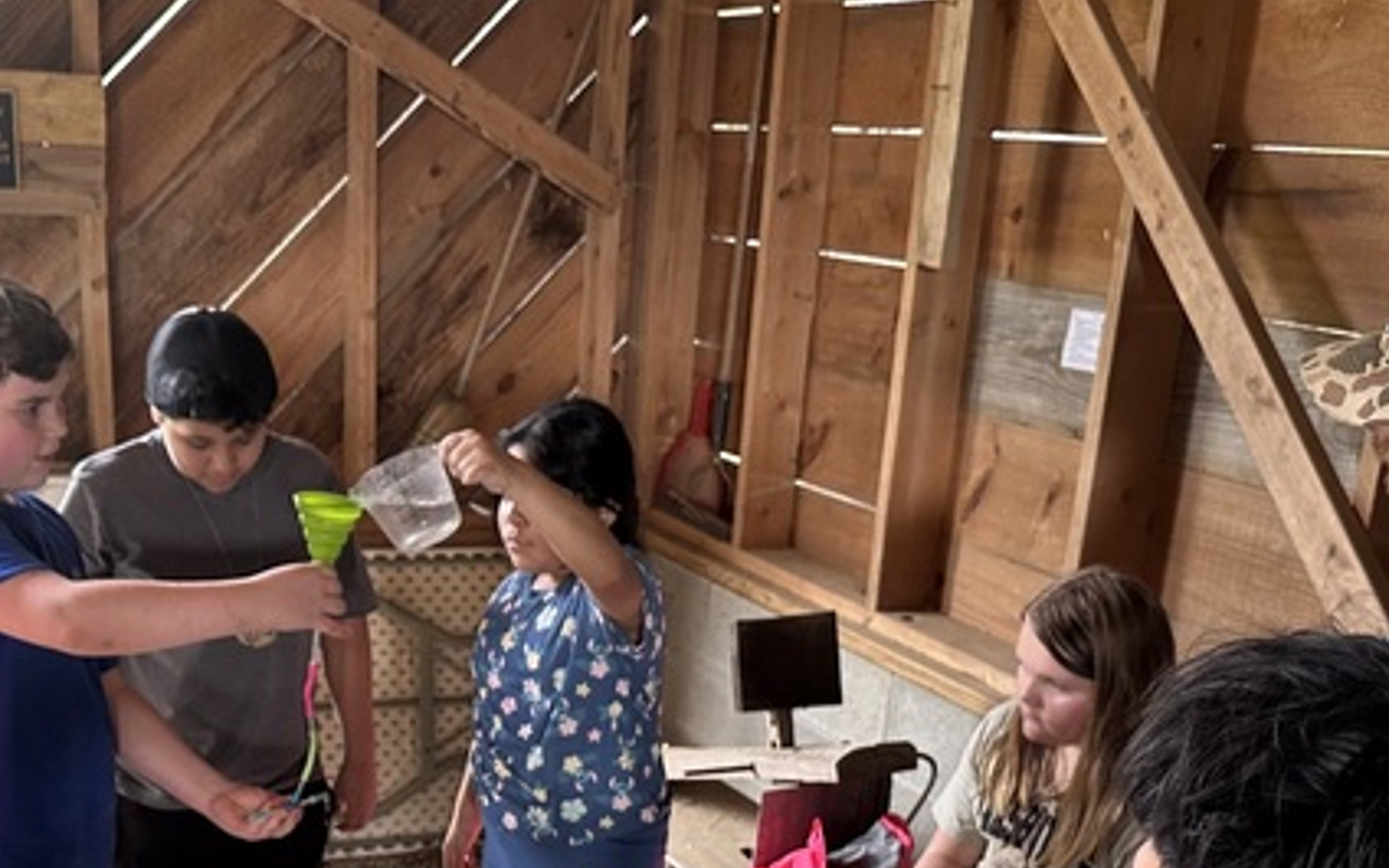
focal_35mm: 48
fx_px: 1817
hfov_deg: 41.7
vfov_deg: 25.9
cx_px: 573
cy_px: 809
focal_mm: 6.86
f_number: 1.78
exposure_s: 1/60
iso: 250
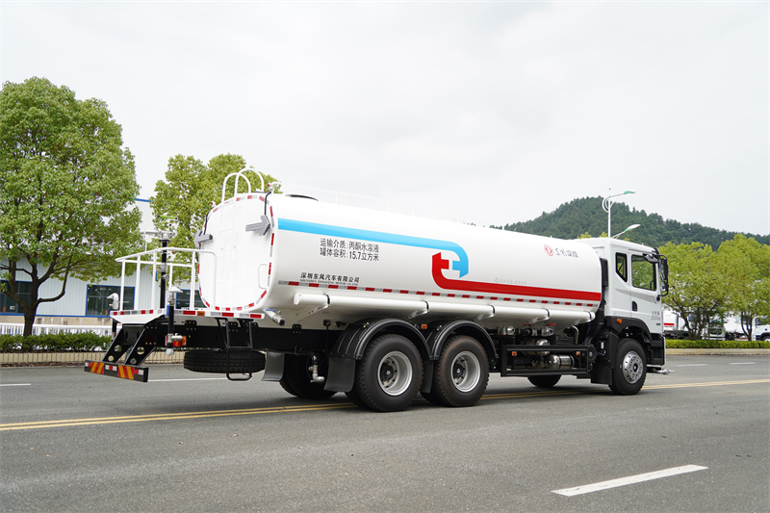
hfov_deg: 57.2
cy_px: 256
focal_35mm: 33
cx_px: 385
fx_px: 706
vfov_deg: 40.0
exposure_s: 1/800
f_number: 3.2
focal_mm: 33
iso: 100
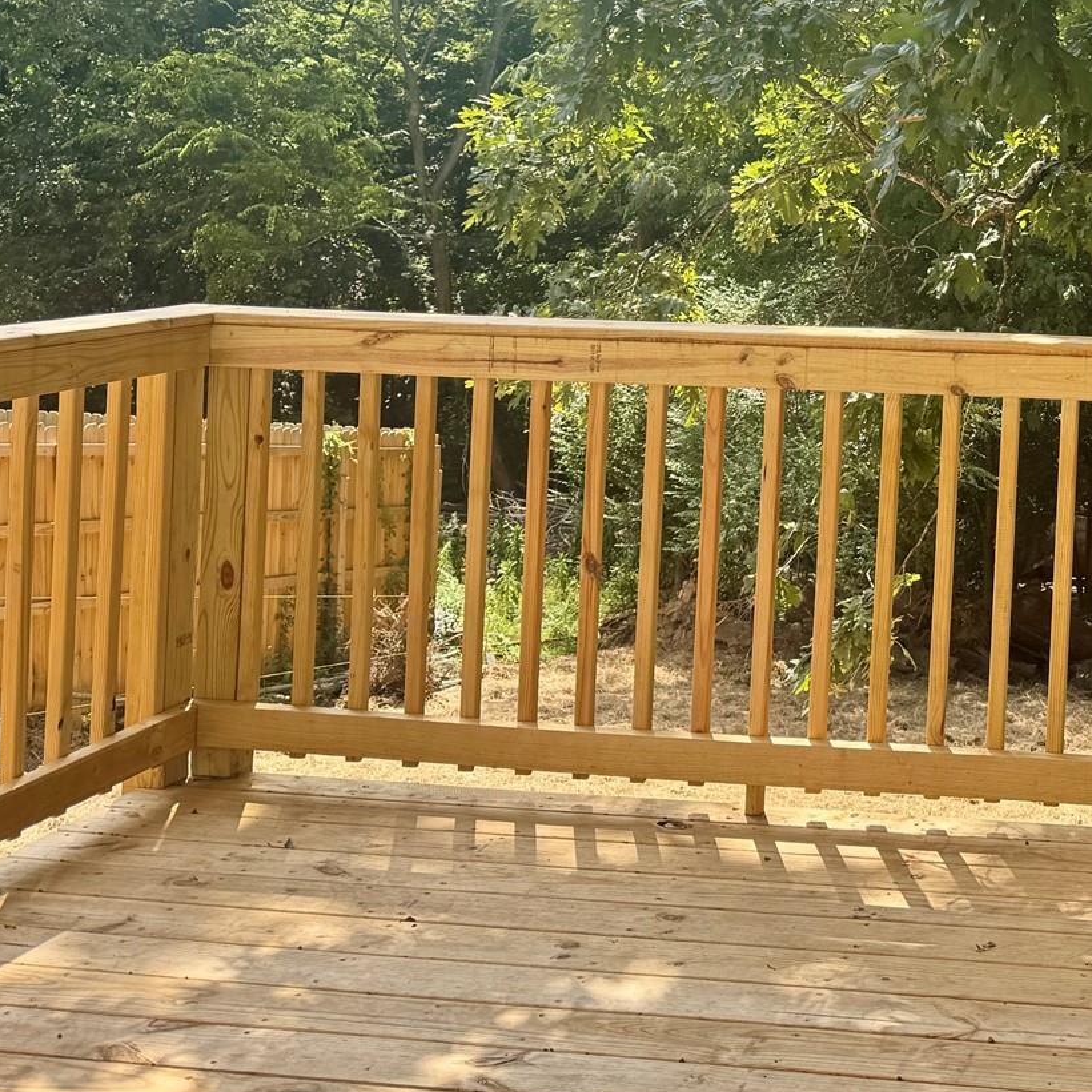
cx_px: 1168
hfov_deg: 29.4
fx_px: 1892
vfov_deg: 30.9
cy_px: 125
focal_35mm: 53
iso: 80
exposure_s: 1/938
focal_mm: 6.76
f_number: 1.78
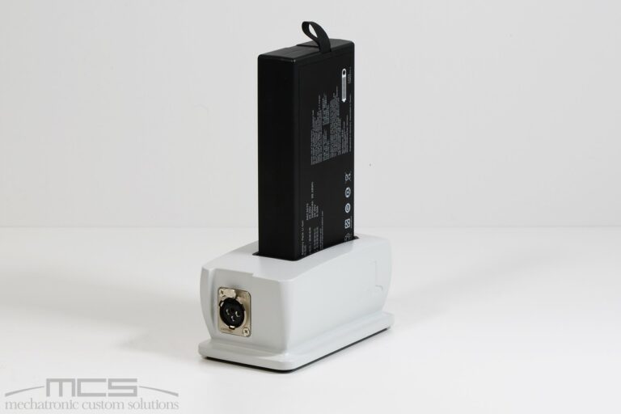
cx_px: 310
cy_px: 207
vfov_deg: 11.7
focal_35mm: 117
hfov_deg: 17.5
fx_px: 2018
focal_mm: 78
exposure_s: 1/1.6
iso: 125
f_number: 16
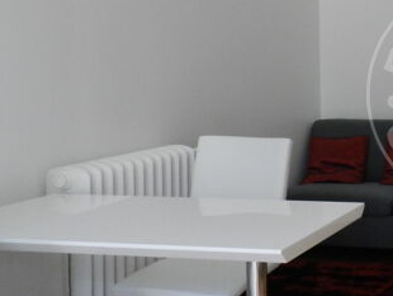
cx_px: 482
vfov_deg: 24.3
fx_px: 682
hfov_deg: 27.8
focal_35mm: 60
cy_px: 94
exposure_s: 1/80
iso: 400
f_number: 3.4
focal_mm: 4
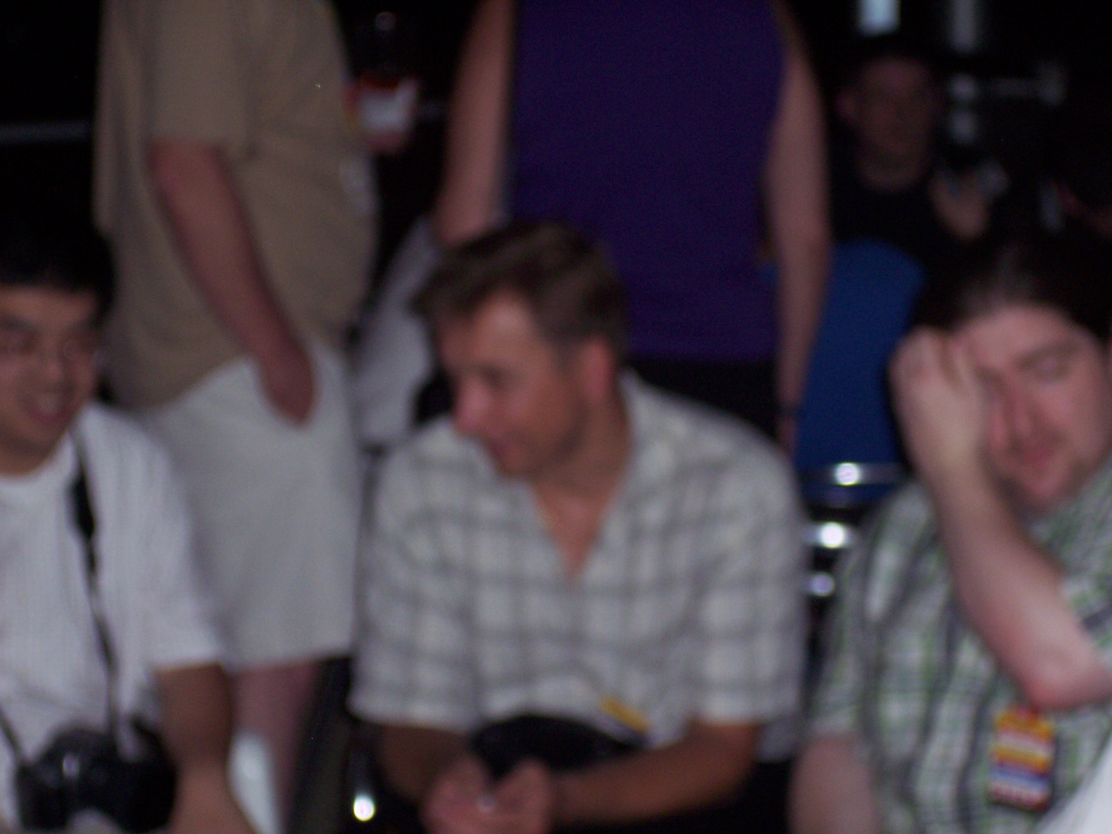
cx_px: 556
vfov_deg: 12.7
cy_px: 417
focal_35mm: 117
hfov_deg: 16.8
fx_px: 3758
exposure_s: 1/125
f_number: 4.8
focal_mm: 24
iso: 140
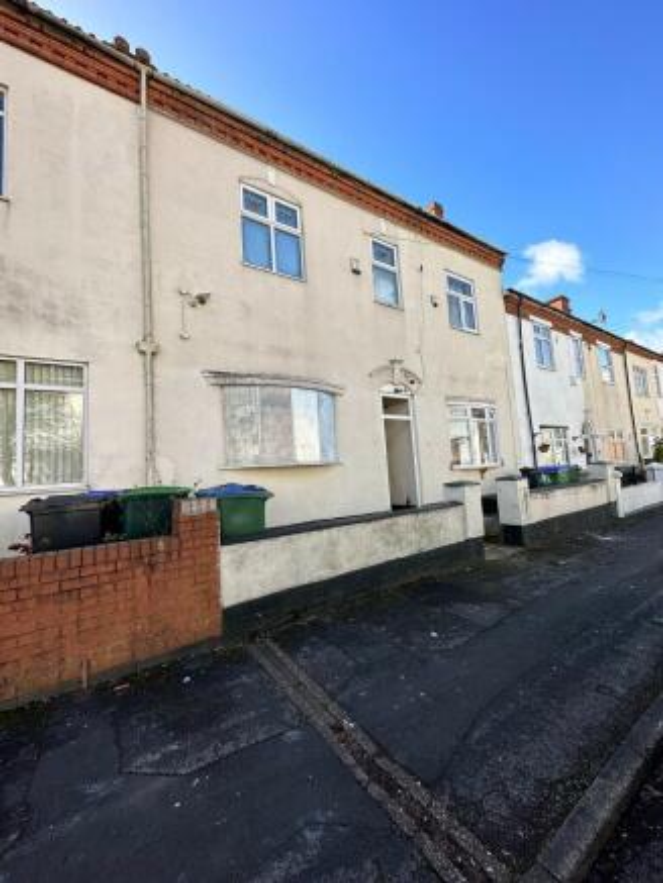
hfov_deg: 85.7
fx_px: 357
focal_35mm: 14
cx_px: 332
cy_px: 442
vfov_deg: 102.0
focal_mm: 2.22
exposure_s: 1/807
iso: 40
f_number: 2.2
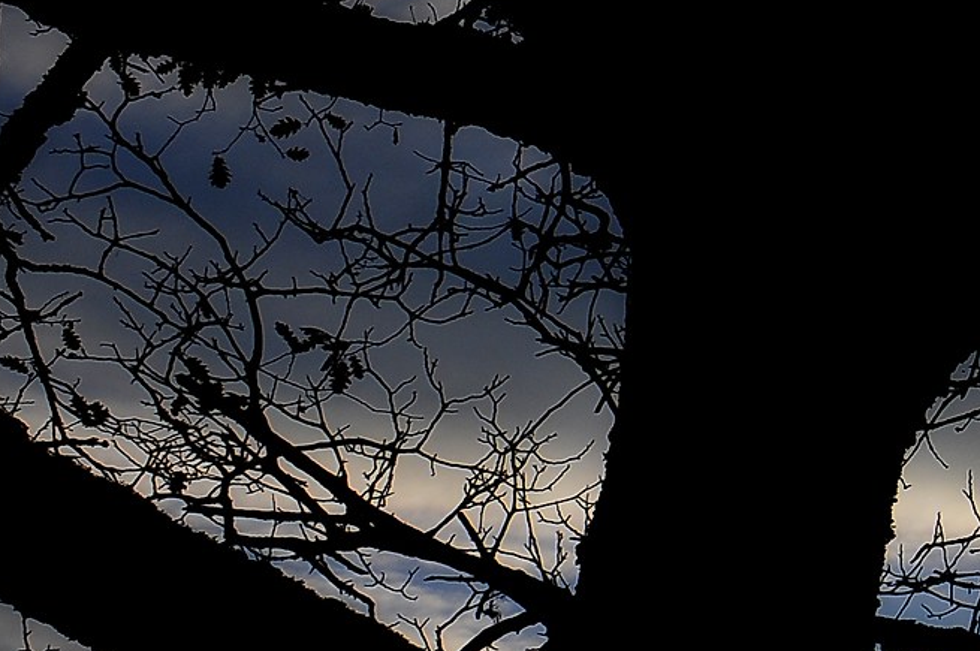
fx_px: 3589
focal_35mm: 132
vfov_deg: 10.3
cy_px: 596
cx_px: 1375
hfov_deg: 14.7
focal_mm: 24
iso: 200
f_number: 8
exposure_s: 1/1600
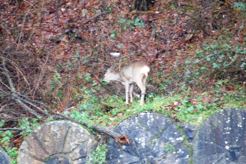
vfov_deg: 3.1
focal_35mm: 450
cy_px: 82
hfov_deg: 4.6
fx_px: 3073
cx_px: 123
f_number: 5.6
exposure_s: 1/50
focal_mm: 300
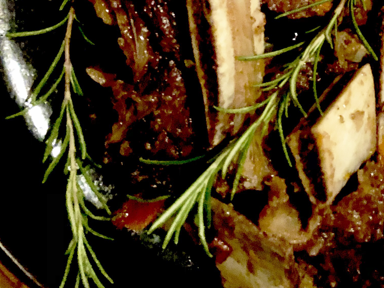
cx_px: 431
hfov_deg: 24.2
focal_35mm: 75
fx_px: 832
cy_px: -73
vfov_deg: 18.4
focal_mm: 3.99
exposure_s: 1/4
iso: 250
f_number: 1.8
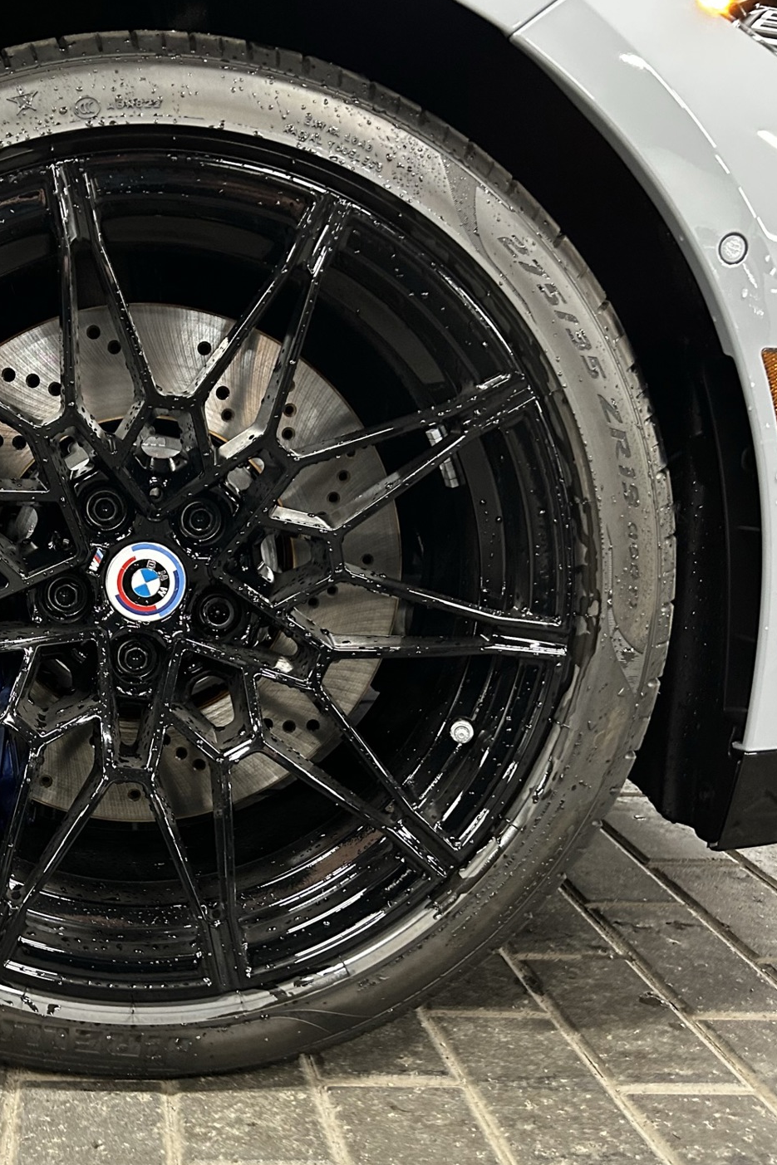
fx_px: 1198
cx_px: 128
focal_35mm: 37
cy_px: 588
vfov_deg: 51.9
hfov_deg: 34.5
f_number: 1.5
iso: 640
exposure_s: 1/35
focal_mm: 5.7
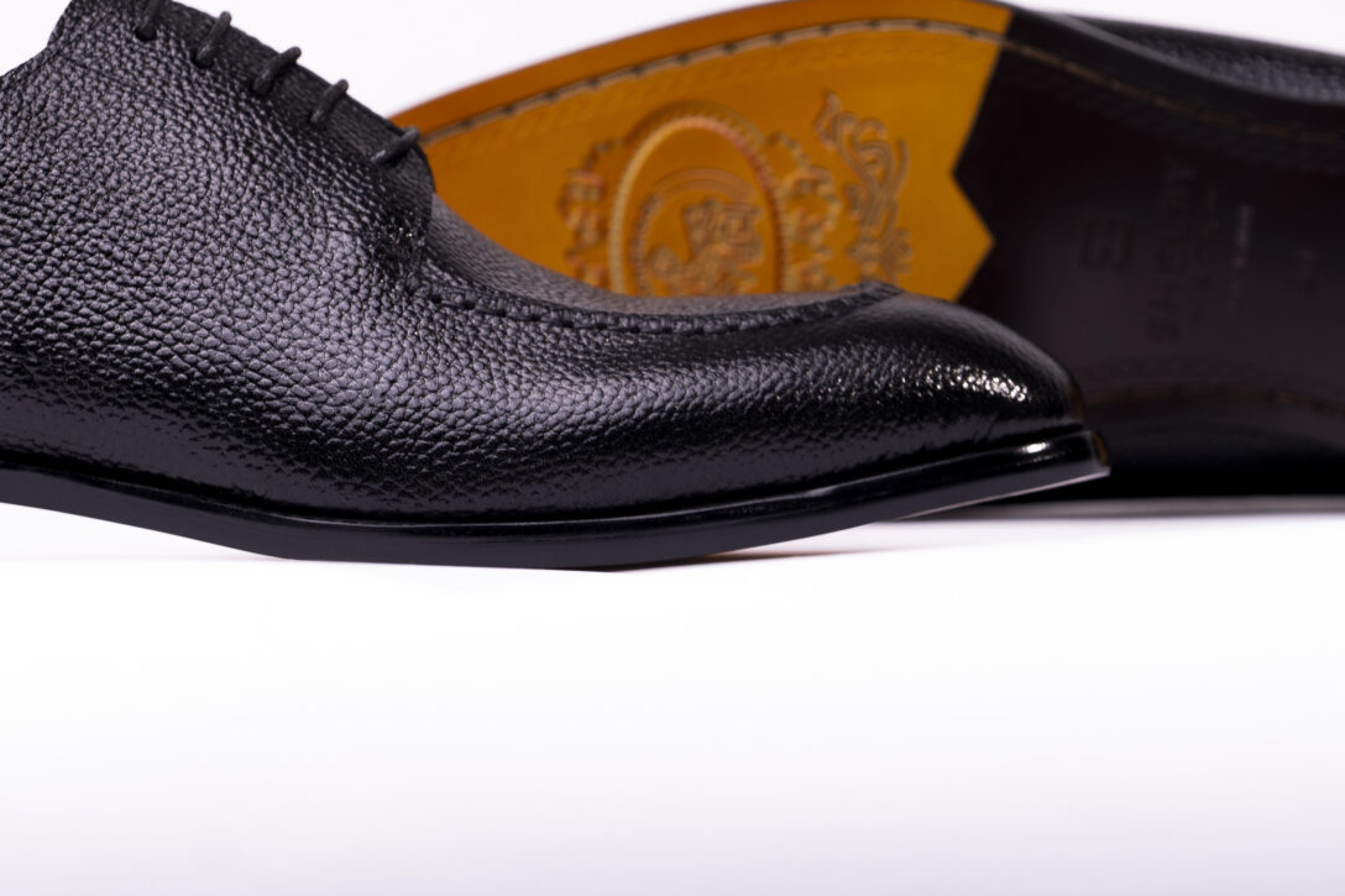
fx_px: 17406
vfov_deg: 2.9
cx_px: 545
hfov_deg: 4.4
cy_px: -33
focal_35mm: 466
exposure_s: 1/100
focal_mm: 198
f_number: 5
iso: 100
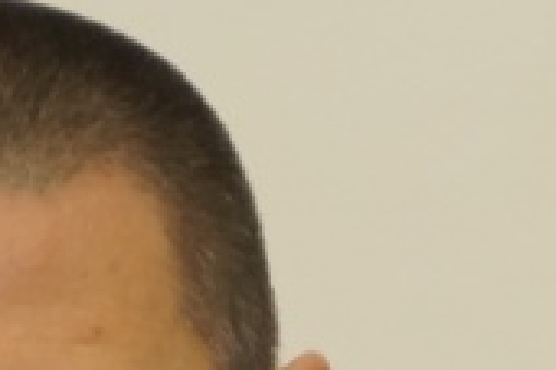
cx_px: -147
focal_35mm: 565
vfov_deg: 2.4
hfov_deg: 3.6
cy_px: 760
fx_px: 8718
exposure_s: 1/160
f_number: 4.5
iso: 500
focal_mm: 80
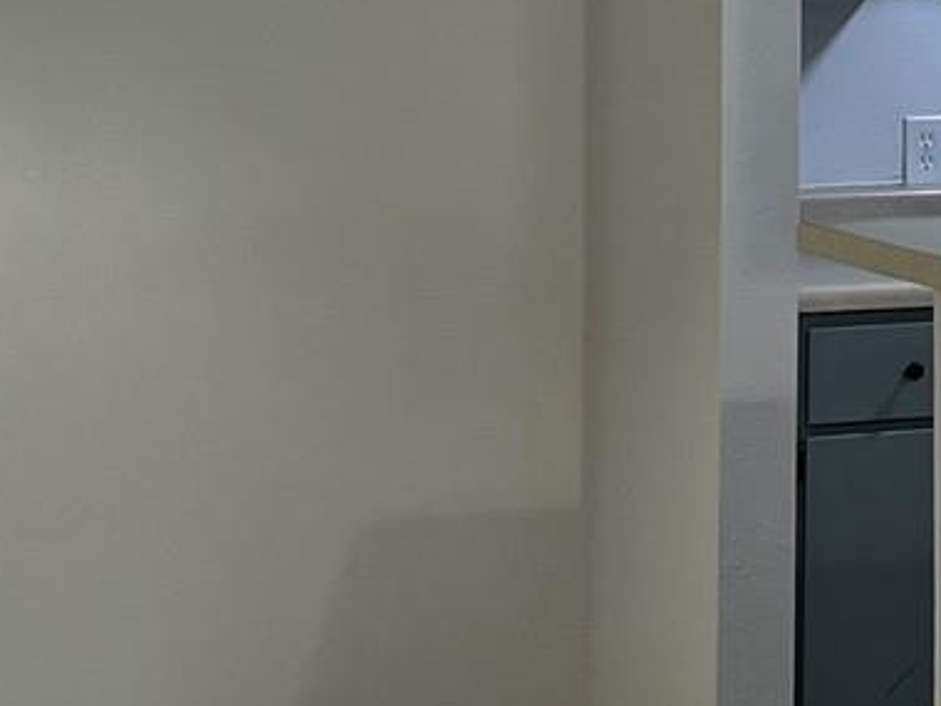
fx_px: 3806
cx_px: 1330
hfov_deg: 13.4
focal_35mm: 140
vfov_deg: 10.5
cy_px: -15
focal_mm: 5.7
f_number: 1.5
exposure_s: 1/60
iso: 80
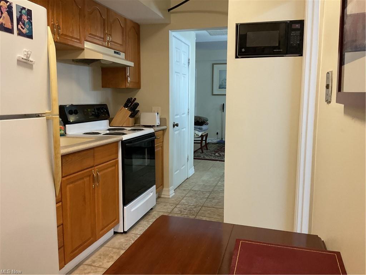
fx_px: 307
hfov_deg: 61.7
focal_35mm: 29
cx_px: 183
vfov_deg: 48.2
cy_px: 138
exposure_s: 1/60
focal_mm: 3
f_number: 1.8
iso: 160
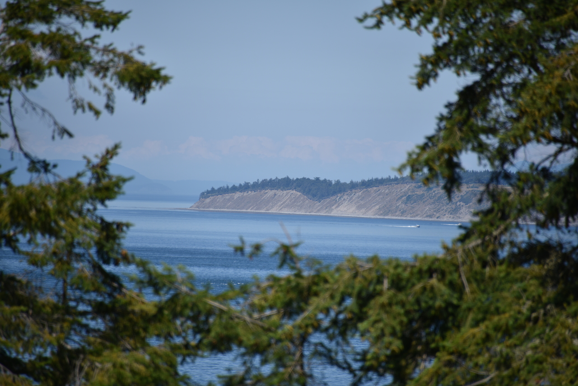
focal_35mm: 300
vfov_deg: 4.6
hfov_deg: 6.9
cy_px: 193
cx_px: 289
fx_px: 4817
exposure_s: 1/640
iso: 100
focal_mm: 300
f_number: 6.3
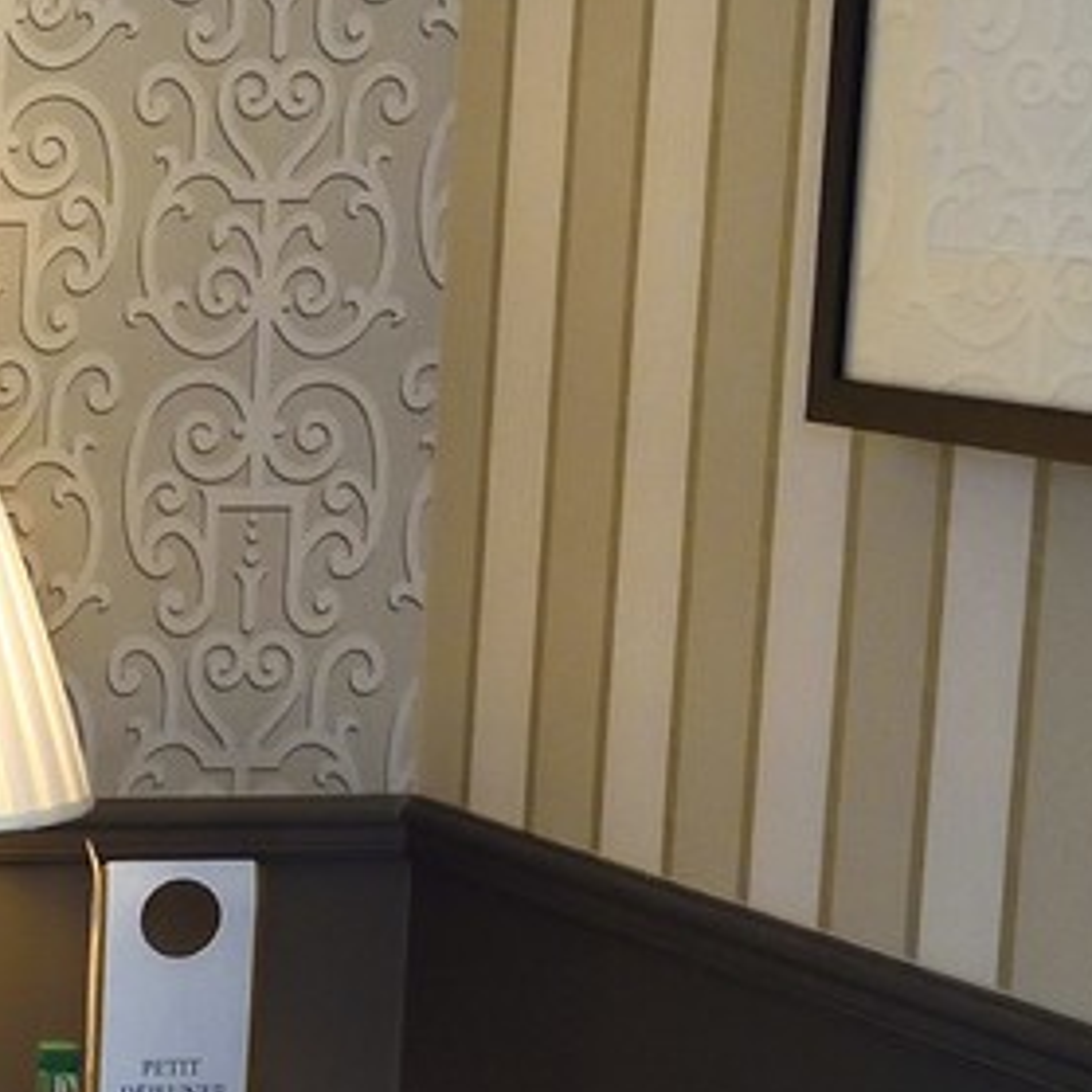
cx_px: -1828
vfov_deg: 11.9
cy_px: 755
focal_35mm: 146
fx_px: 5211
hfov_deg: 9.9
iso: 1600
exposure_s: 1/200
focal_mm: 30
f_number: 7.1
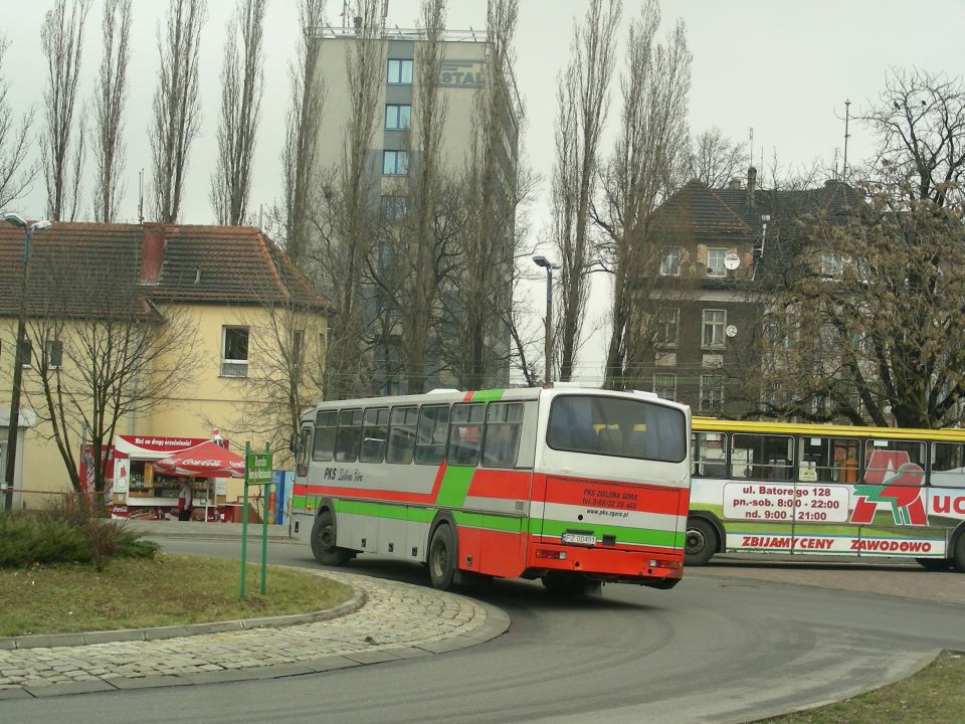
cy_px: 362
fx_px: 1756
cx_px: 482
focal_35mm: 63
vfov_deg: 23.3
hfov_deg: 30.7
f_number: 4
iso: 50
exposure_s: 1/138
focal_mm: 10.5
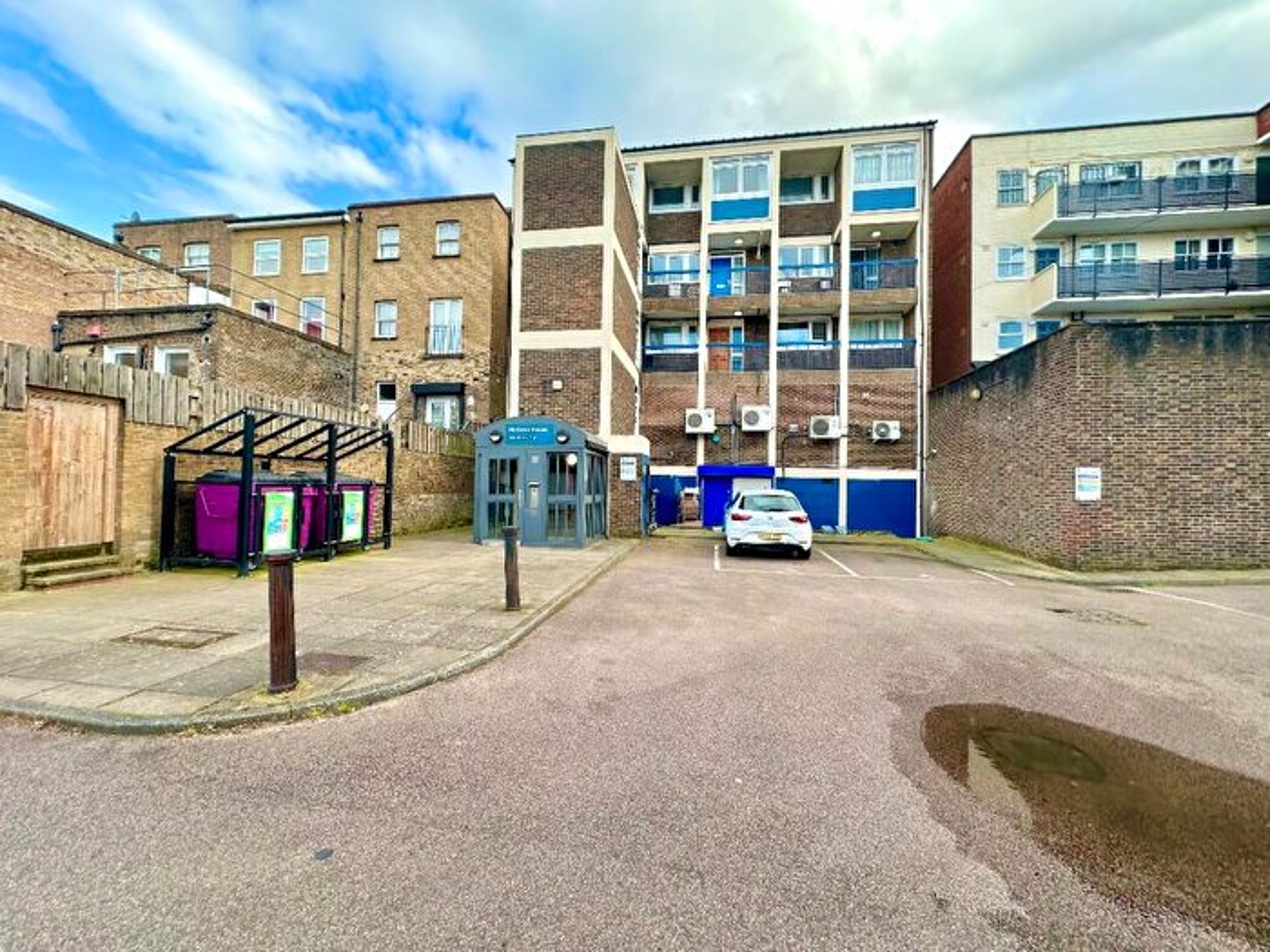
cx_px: 635
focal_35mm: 14
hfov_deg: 102.1
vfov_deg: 85.7
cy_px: 476
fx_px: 514
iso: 40
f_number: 2.2
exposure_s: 1/282
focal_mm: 2.22
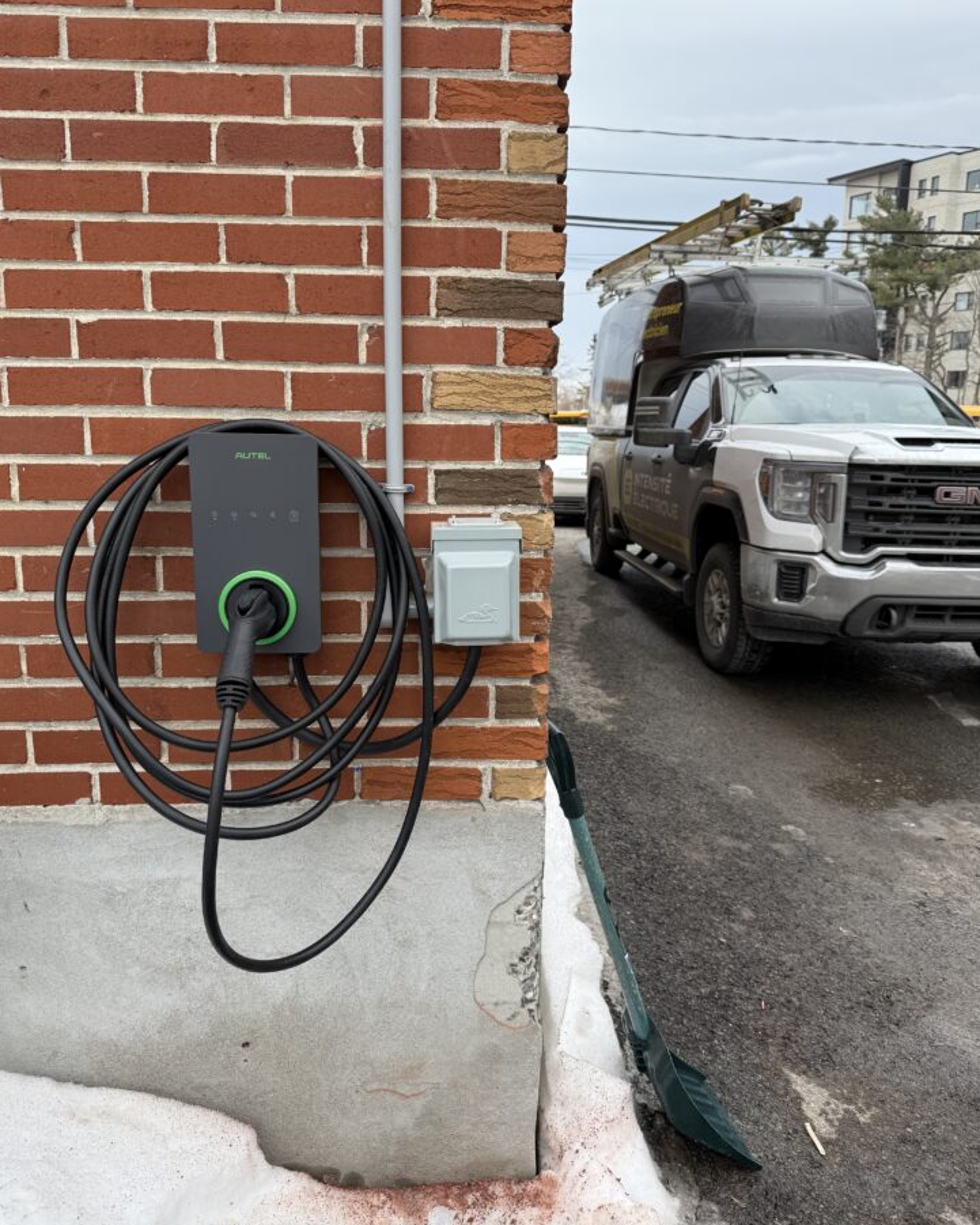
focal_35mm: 26
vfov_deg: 66.0
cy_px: 587
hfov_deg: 54.9
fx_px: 942
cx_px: 478
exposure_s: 1/805
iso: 80
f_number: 1.78
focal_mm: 6.76
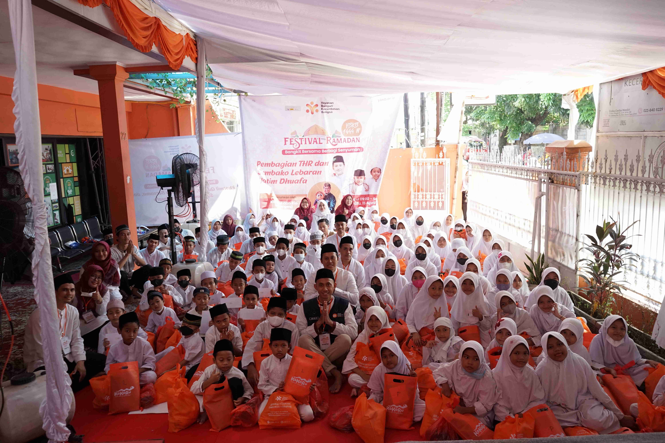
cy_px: 222
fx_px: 517
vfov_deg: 46.4
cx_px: 332
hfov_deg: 65.5
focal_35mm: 28
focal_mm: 28
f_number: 5.6
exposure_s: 1/100
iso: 1000
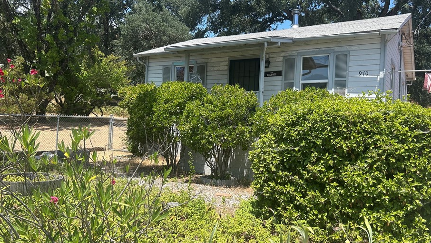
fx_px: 366
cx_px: 235
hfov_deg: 60.9
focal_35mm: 32
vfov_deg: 36.7
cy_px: 131
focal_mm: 5.7
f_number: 1.5
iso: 50
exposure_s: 1/2123
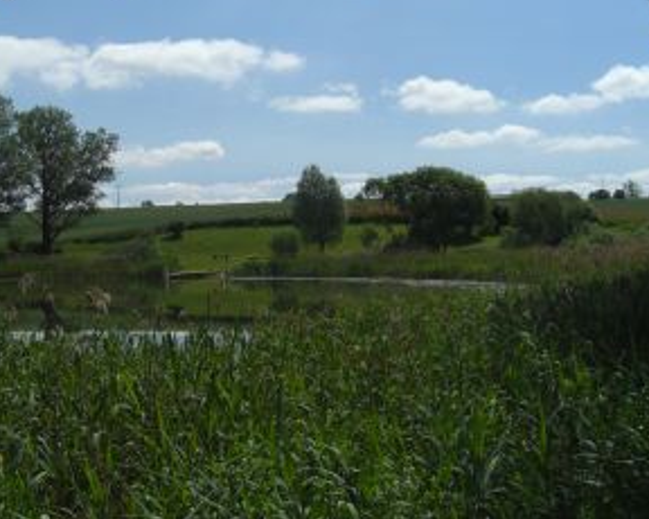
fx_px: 1113
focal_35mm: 58
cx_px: 201
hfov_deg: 32.2
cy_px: 219
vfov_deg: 26.2
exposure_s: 1/400
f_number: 8
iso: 80
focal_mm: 7.9
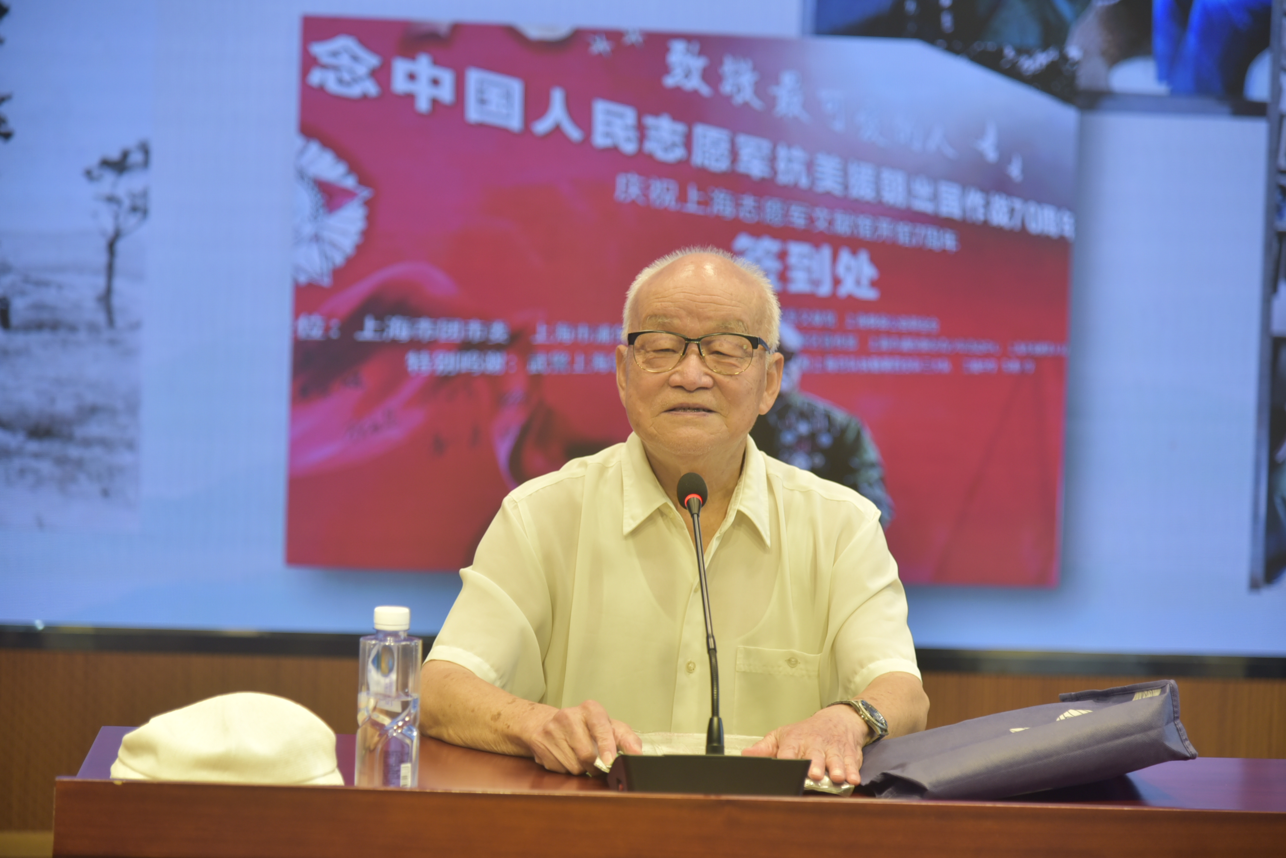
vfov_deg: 14.0
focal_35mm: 98
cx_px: 643
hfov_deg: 20.8
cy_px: 429
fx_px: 3502
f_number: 4
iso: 800
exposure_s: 1/100
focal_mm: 98
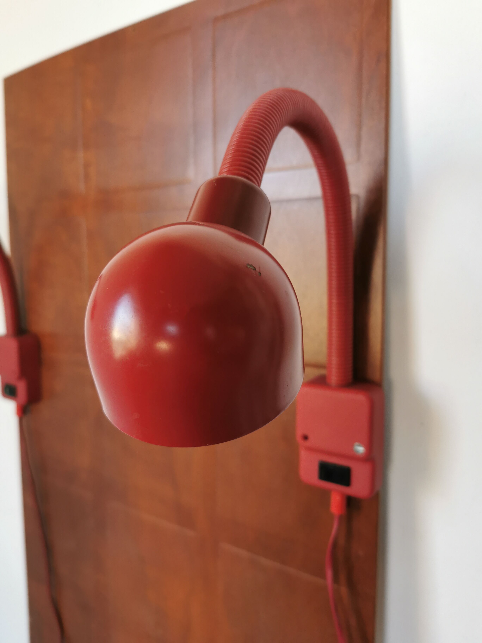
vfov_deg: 65.3
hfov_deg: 51.4
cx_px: 241
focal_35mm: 27
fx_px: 501
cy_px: 322
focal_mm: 5.56
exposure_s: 1/100
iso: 125
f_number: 1.6
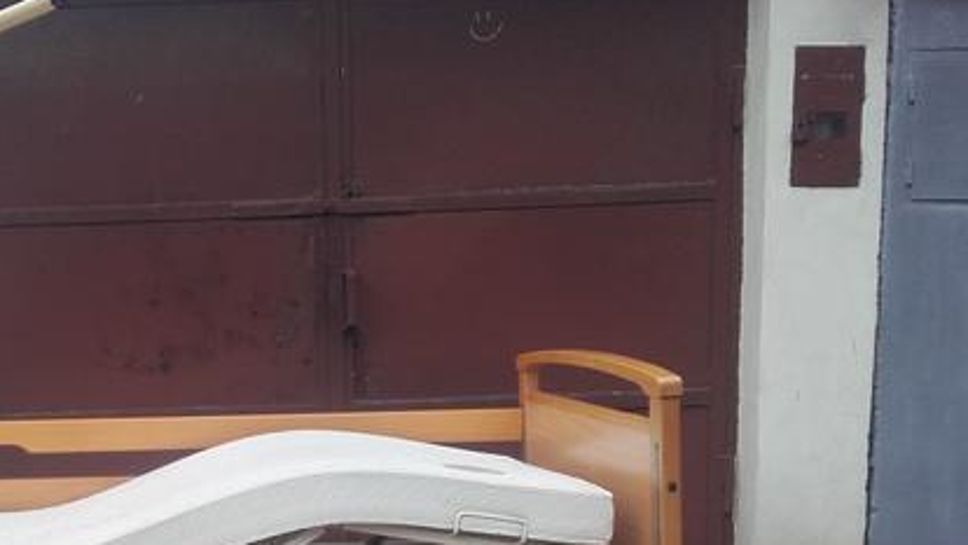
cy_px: 508
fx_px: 1361
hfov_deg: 38.1
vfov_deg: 22.0
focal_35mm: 53
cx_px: 231
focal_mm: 3.31
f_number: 2.2
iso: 50
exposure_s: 1/570
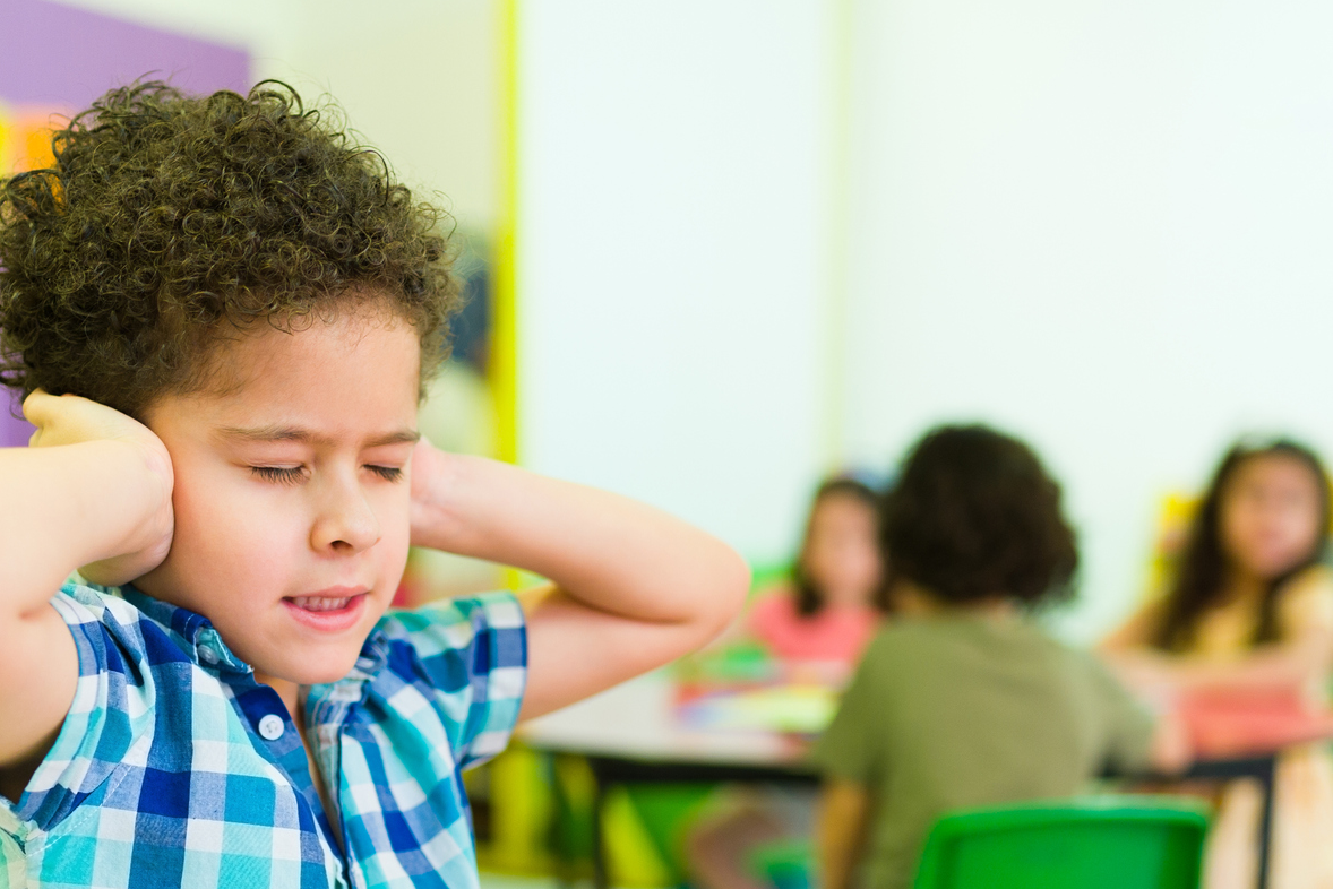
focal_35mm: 63
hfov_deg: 31.9
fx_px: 2333
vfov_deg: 21.1
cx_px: 608
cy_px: 795
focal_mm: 35
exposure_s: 1/160
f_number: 1.6
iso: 500
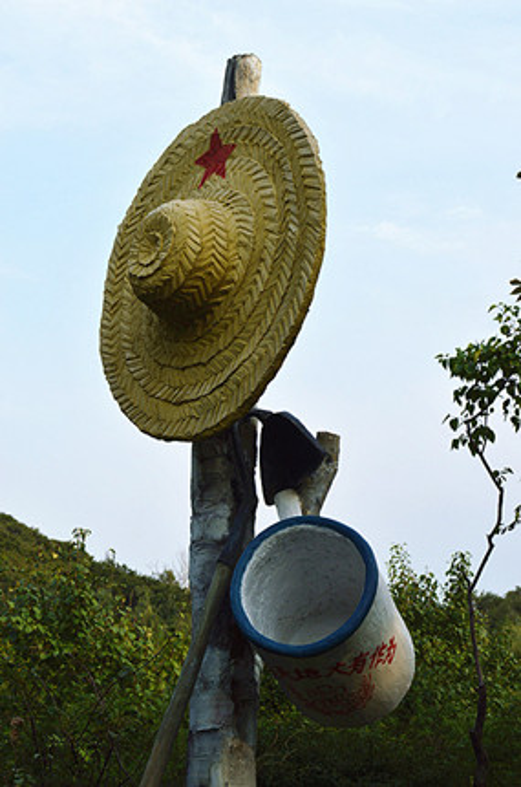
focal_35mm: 68
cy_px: 394
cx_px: 260
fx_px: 1471
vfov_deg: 29.9
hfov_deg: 20.1
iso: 100
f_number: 10
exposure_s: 1/160
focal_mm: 45
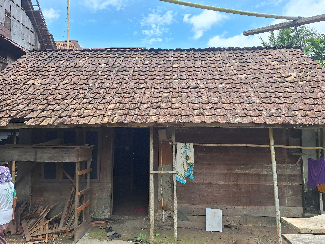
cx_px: 162
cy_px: 122
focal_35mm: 23
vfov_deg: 58.9
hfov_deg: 73.9
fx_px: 216
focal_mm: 5.54
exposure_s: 1/1250
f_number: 1.8
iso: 40
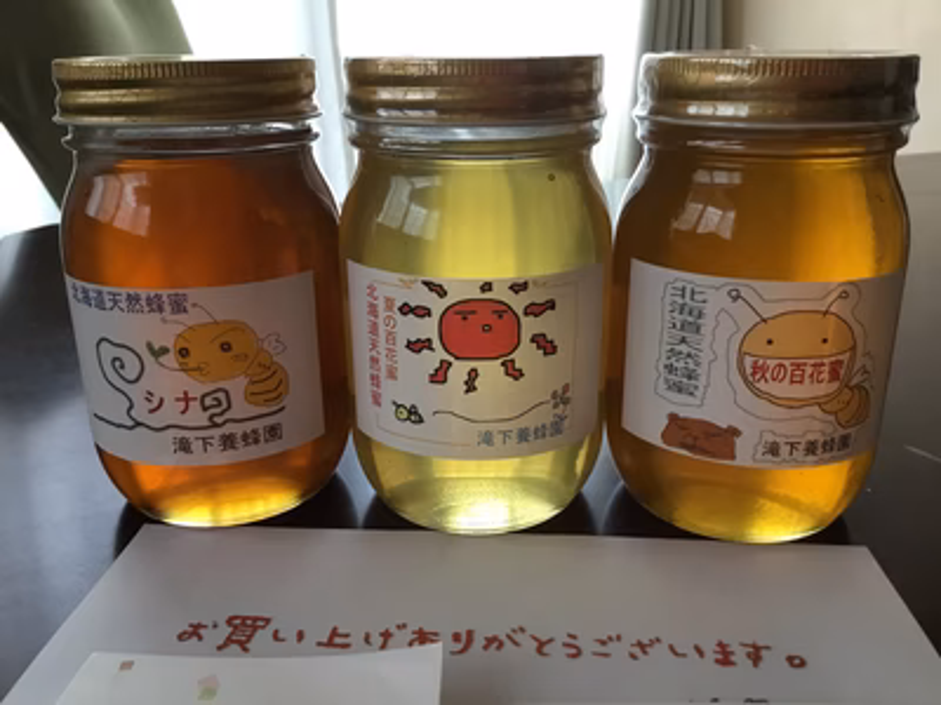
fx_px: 843
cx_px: 470
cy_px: 352
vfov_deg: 45.4
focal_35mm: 31
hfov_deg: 58.4
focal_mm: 3.3
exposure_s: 1/30
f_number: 2.4
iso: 32
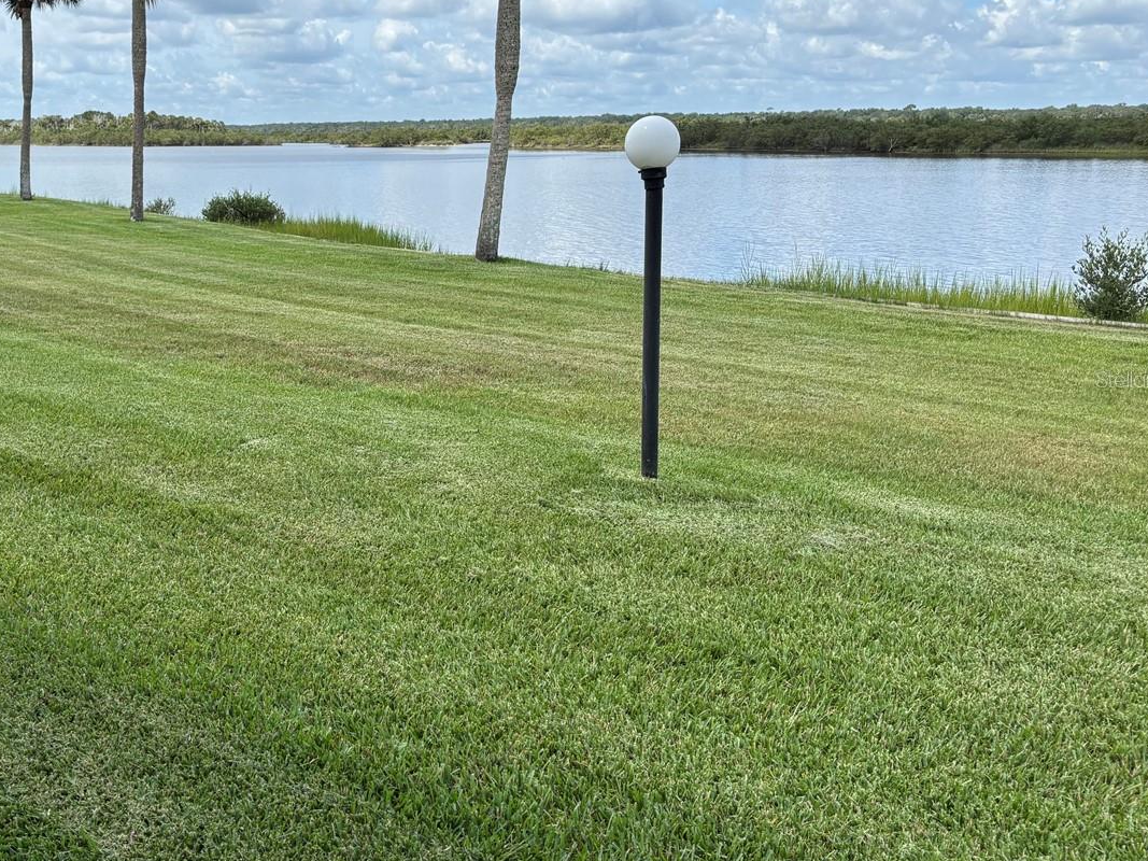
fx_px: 1293
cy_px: 379
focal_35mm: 39
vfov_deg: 36.8
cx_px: 337
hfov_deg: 46.7
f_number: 1.6
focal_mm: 5.96
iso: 50
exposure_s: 1/2639
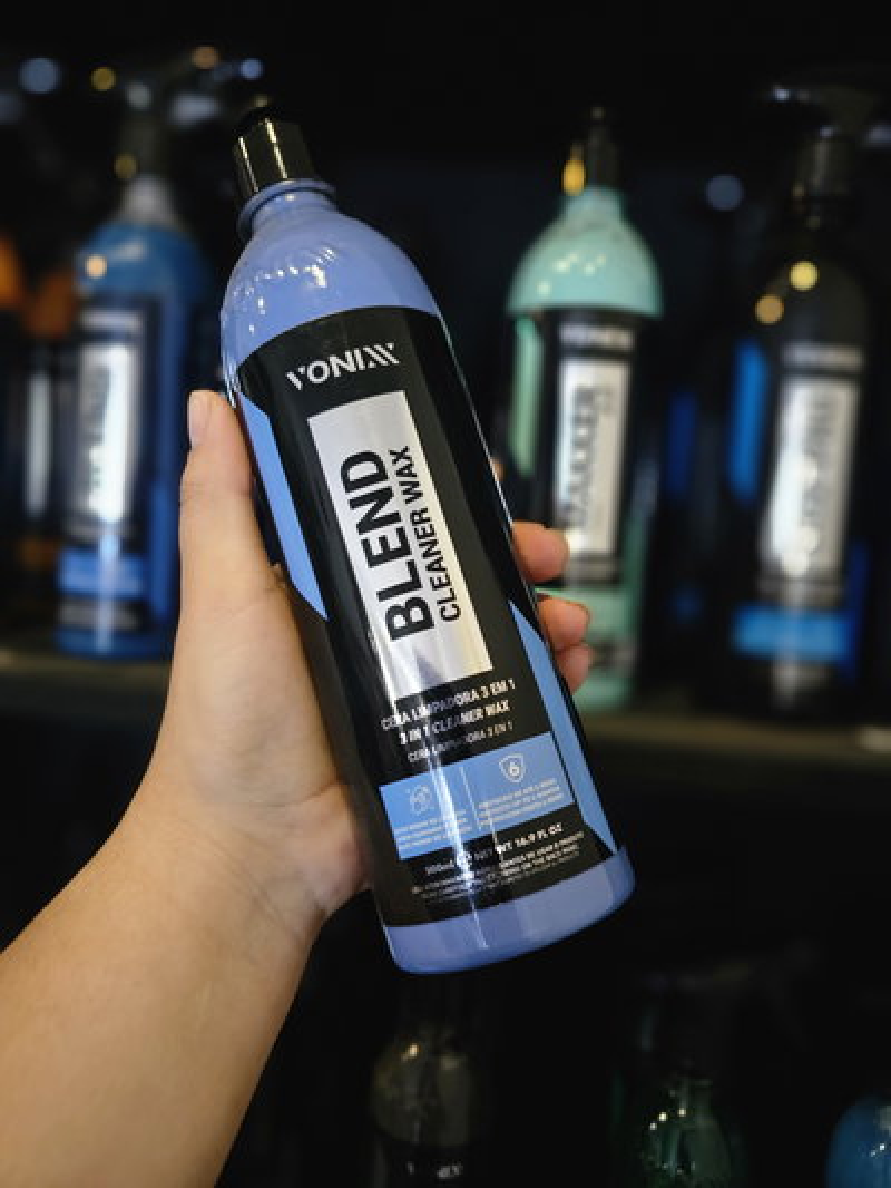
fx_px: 789
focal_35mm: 23
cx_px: 446
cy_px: 594
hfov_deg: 58.9
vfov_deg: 73.9
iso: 800
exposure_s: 1/25
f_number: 1.7
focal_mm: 6.3
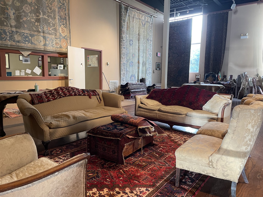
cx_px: 132
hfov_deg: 67.3
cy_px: 98
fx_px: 198
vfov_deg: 53.1
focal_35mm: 26
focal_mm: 4.2
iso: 160
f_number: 1.6
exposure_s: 1/60
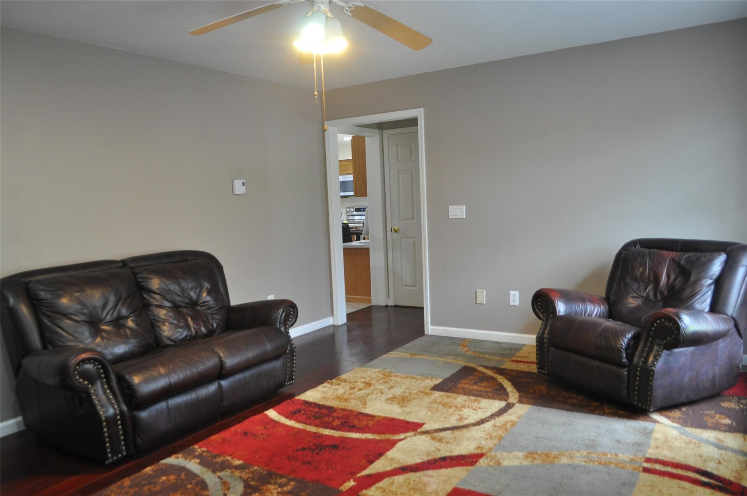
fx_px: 560
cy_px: 248
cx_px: 374
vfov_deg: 47.8
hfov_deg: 67.4
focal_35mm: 27
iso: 800
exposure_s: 1/50
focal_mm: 18
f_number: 3.5
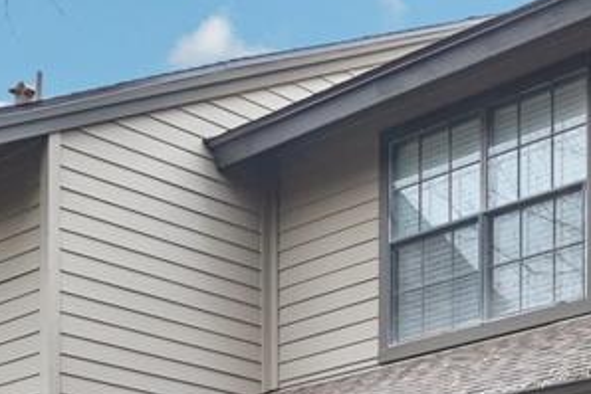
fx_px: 1297
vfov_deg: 16.1
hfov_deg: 25.2
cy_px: 548
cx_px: 468
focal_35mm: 79
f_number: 8
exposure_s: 1/60
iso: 400
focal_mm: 23
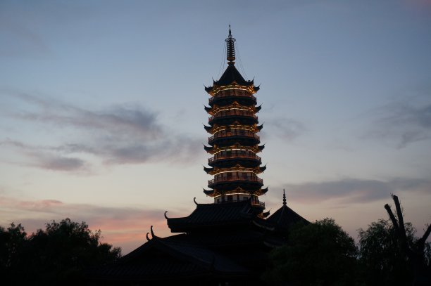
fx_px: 592
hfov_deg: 40.0
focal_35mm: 50
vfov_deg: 27.2
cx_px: 216
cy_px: 143
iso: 500
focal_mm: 33
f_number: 5
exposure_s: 1/60
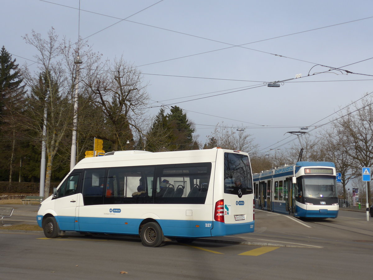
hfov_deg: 41.2
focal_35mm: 46
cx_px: 186
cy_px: 140
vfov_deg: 31.5
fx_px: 496
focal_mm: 9.5
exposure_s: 1/640
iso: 80
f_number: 3
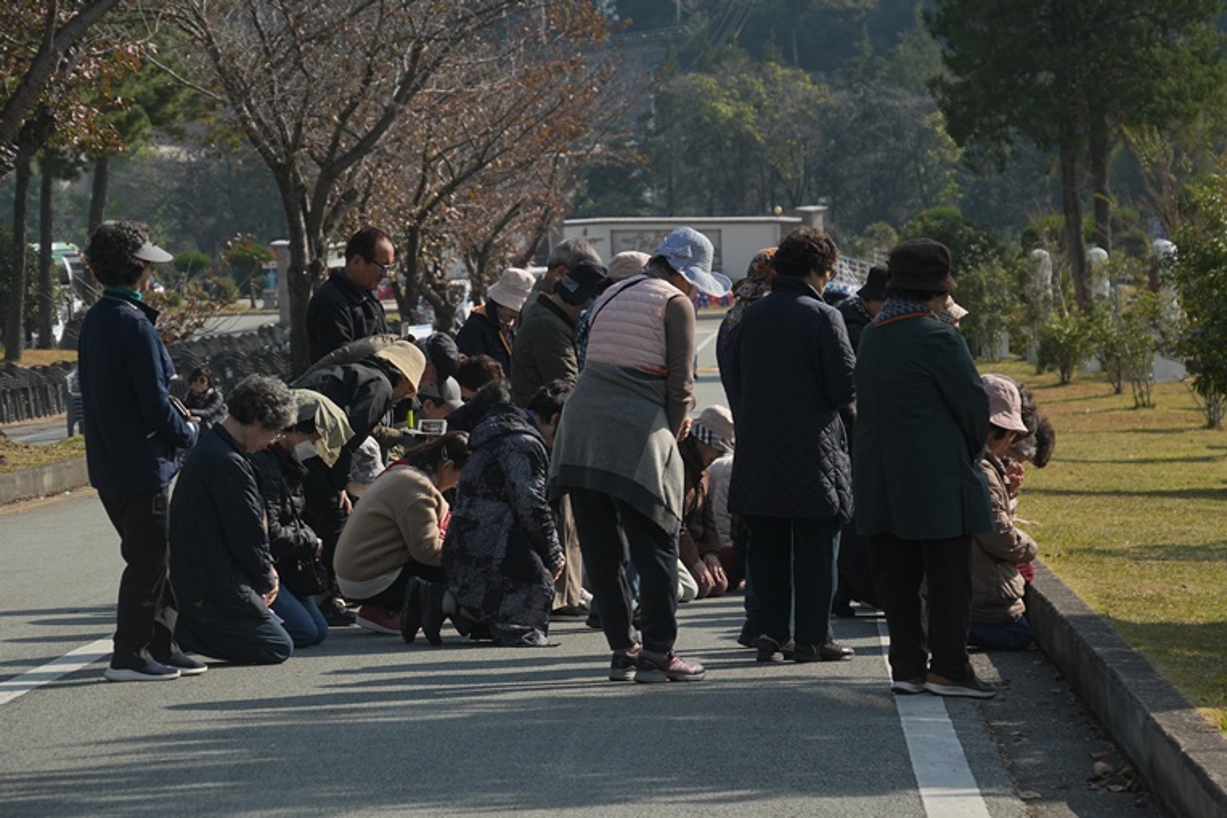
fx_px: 5367
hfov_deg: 13.0
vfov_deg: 8.7
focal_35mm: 158
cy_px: 409
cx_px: 614
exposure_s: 1/320
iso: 100
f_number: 8
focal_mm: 105
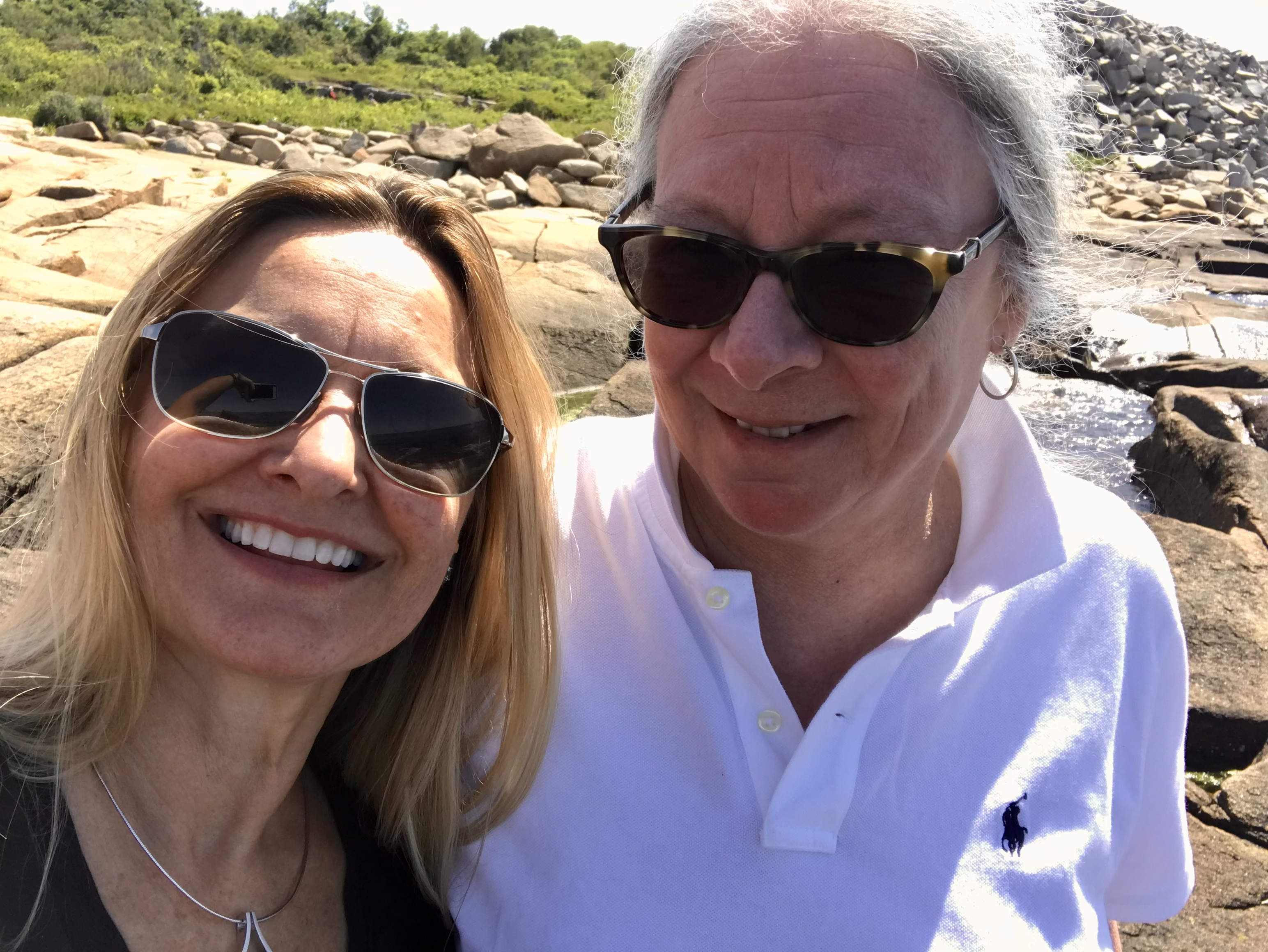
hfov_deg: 56.8
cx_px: 634
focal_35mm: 32
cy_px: 476
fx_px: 1173
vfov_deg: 44.2
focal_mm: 2.87
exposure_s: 1/512
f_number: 2.2
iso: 25
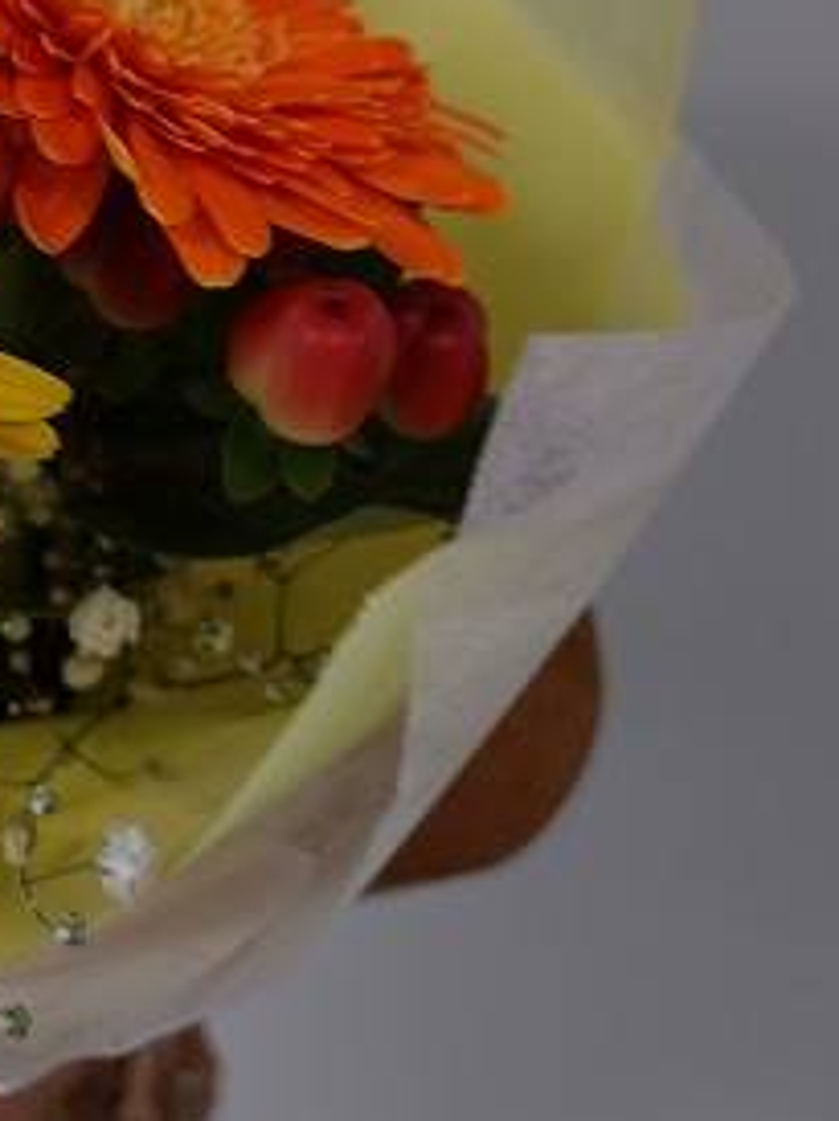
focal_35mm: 59
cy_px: 262
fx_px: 1910
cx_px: -266
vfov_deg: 32.0
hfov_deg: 22.1
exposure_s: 1/40
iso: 100
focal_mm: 9
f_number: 2.8
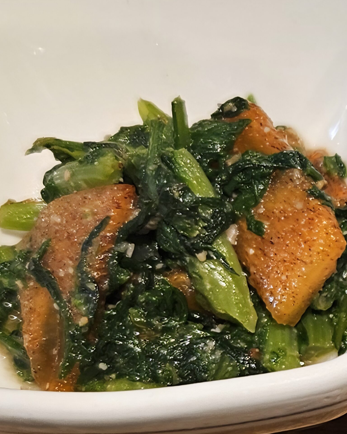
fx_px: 385
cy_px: 217
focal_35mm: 30
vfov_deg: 58.8
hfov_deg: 48.4
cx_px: 155
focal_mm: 5.4
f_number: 1.8
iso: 125
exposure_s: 1/120
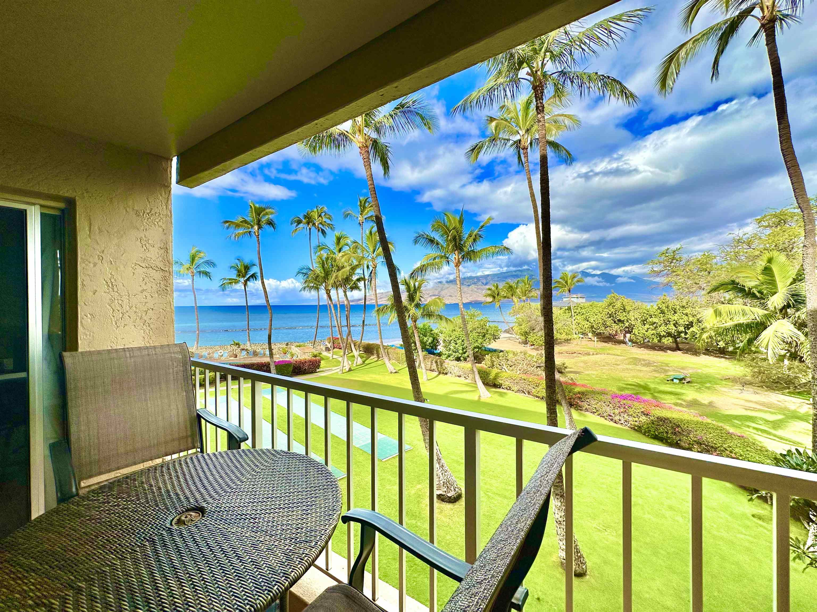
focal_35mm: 14
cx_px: 408
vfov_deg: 85.7
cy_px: 306
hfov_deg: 102.1
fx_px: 330
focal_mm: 2.22
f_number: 2.2
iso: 40
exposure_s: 1/1916
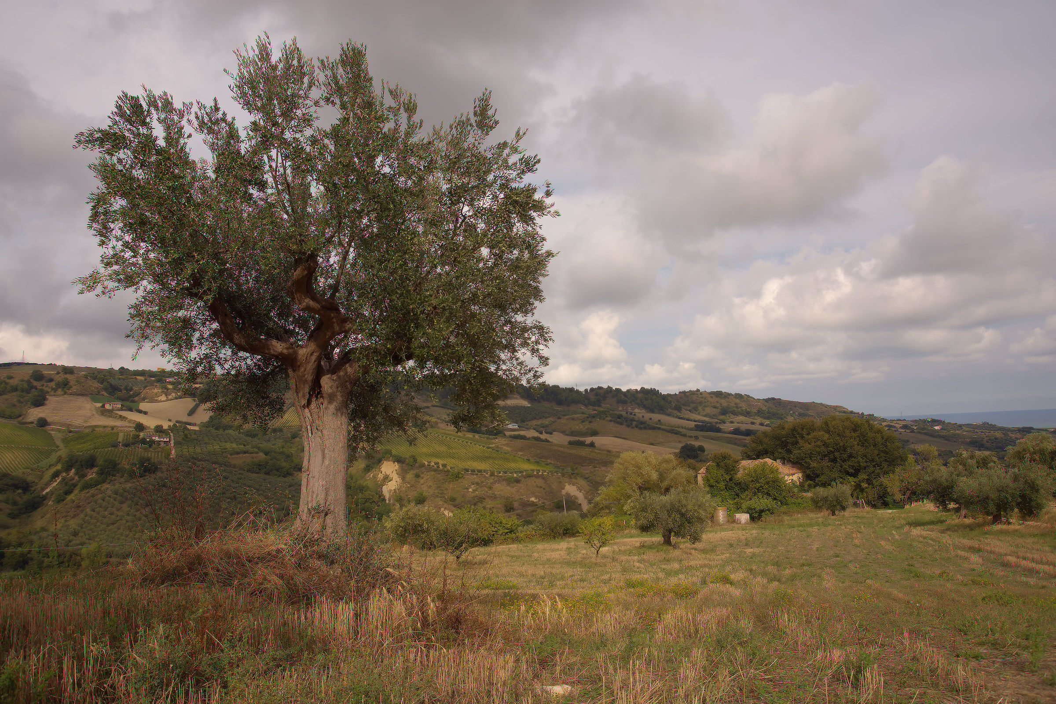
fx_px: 704
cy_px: 352
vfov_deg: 53.2
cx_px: 528
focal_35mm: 24
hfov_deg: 73.7
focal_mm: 24
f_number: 11
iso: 100
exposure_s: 1/160
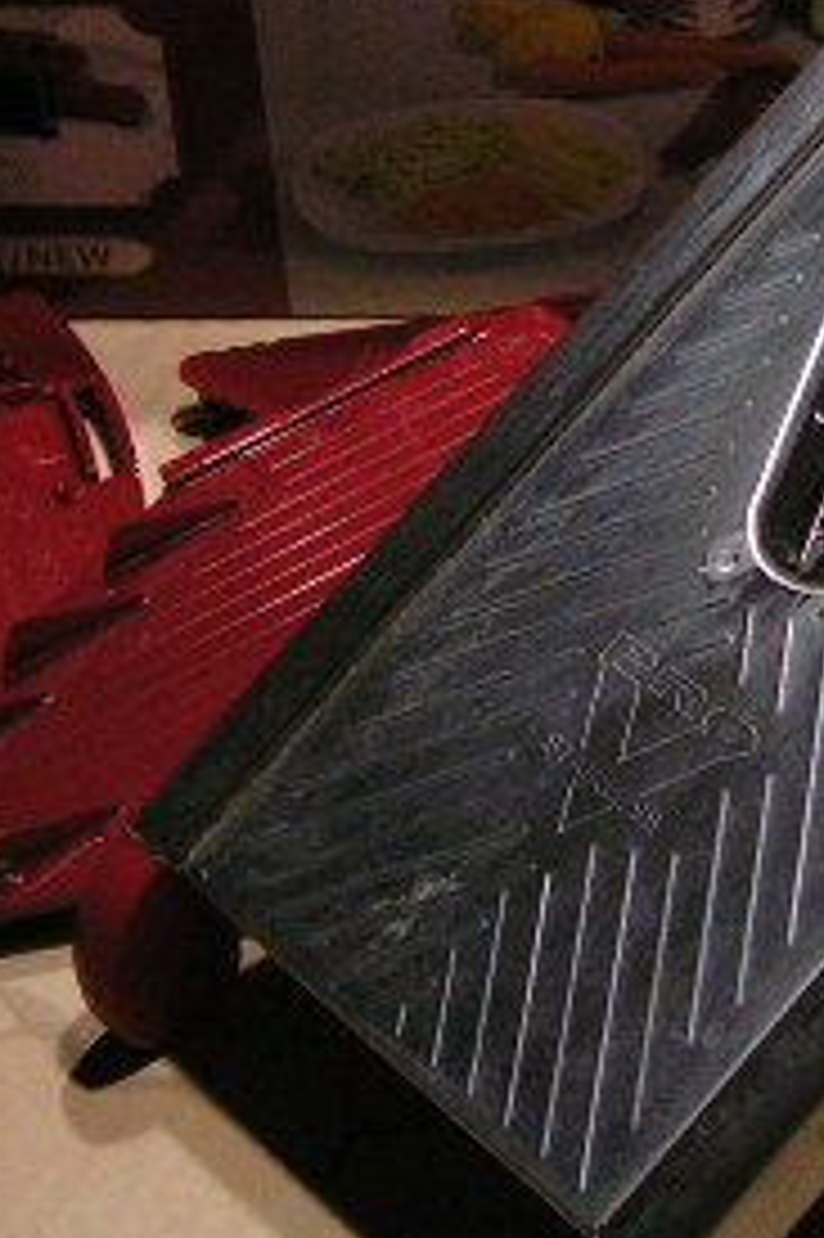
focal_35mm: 92
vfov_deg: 22.0
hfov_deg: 14.7
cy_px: 333
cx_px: 684
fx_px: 3162
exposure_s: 1/40
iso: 160
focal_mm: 5.8
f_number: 2.8
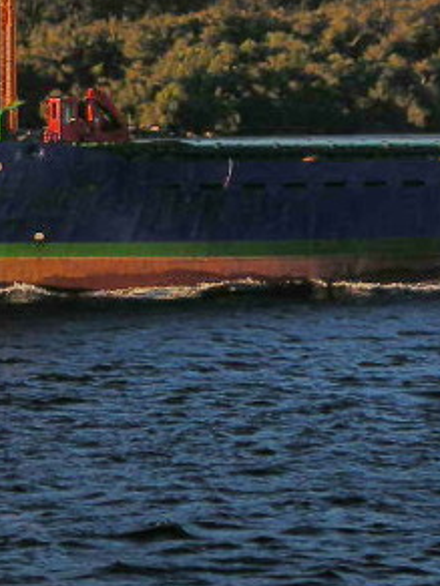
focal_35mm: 211
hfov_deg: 7.0
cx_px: 366
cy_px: 163
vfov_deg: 9.4
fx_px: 3576
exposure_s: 1/354
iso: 50
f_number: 4.2
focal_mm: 12.7
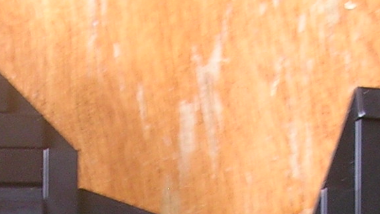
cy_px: 408
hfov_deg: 14.5
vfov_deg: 7.9
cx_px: 120
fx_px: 1491
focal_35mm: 148
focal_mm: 5.8
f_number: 2.8
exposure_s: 1/5.8
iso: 52
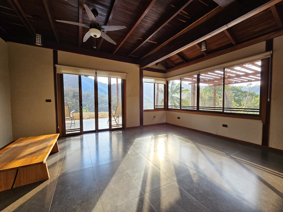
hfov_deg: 106.2
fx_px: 106
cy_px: 106
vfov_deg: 89.9
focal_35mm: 13
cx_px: 142
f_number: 2.2
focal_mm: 2.2
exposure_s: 1/50
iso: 64
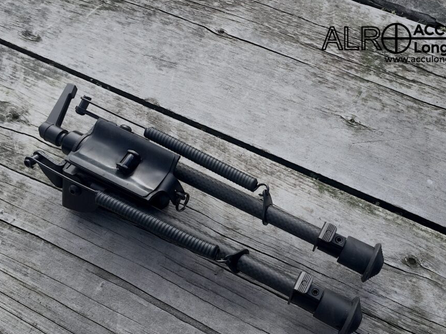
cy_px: 163
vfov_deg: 39.6
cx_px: 264
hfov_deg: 51.1
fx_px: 464
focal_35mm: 36
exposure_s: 1/391
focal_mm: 4.15
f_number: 2.2
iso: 32
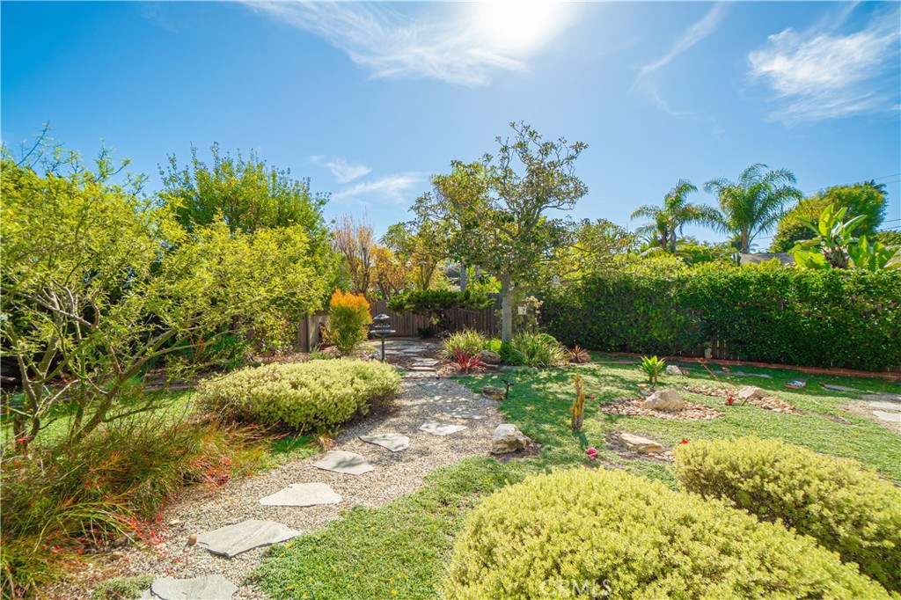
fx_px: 375
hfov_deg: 100.4
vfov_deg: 77.3
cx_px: 450
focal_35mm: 15
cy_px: 300
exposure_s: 1/200
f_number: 7.1
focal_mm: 10
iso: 100
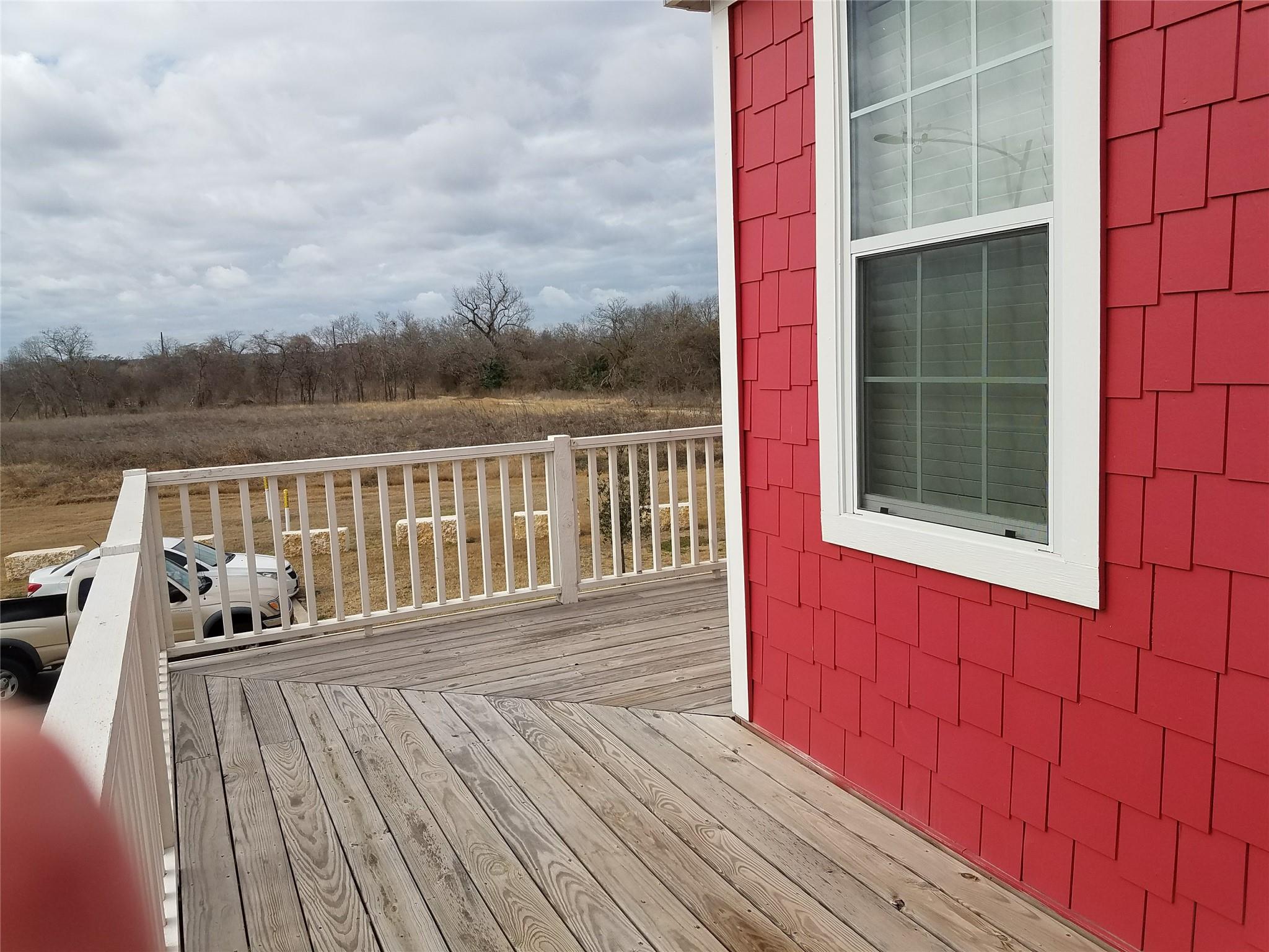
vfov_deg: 53.1
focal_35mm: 26
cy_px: 476
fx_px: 953
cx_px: 634
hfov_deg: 67.3
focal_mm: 4.2
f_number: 1.7
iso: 40
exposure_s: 1/2744
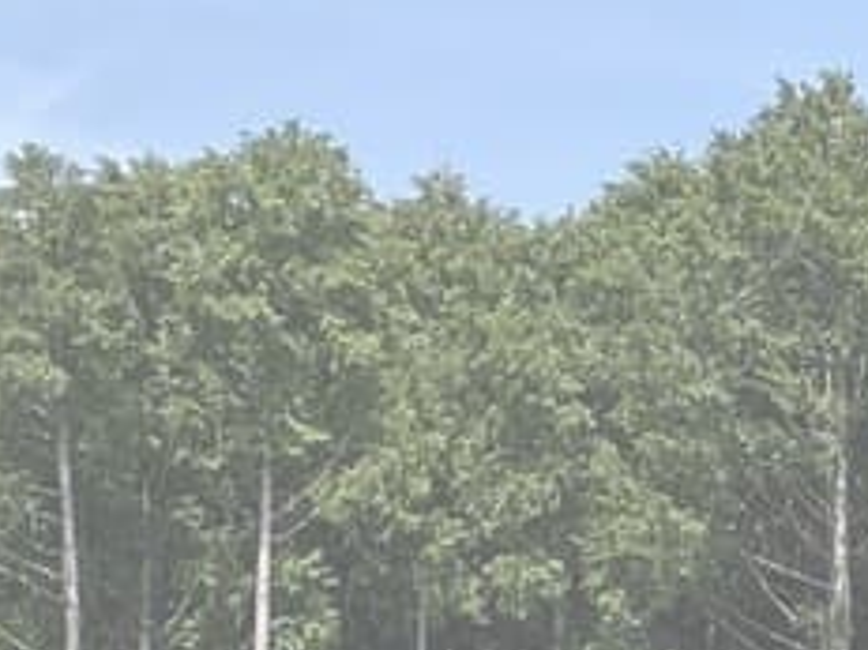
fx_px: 4060
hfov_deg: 11.5
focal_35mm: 162
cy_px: 1627
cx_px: 1462
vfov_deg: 8.3
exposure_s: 1/1996
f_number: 1.8
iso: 32
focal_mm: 4.25
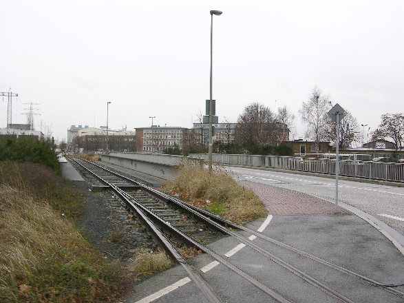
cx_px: 202
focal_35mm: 35
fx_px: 408
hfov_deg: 52.6
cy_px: 152
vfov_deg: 40.7
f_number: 5
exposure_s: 1/42.1
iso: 50
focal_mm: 8.9
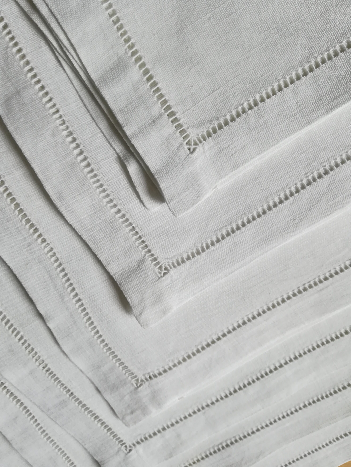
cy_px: 234
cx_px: 176
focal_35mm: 26
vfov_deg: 67.3
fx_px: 352
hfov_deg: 53.1
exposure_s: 1/100
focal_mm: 3.83
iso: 80
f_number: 2.2
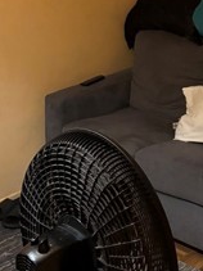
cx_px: 164
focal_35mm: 79
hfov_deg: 18.5
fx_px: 618
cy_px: 35
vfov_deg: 24.1
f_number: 1.6
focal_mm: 5.96
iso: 800
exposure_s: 1/30
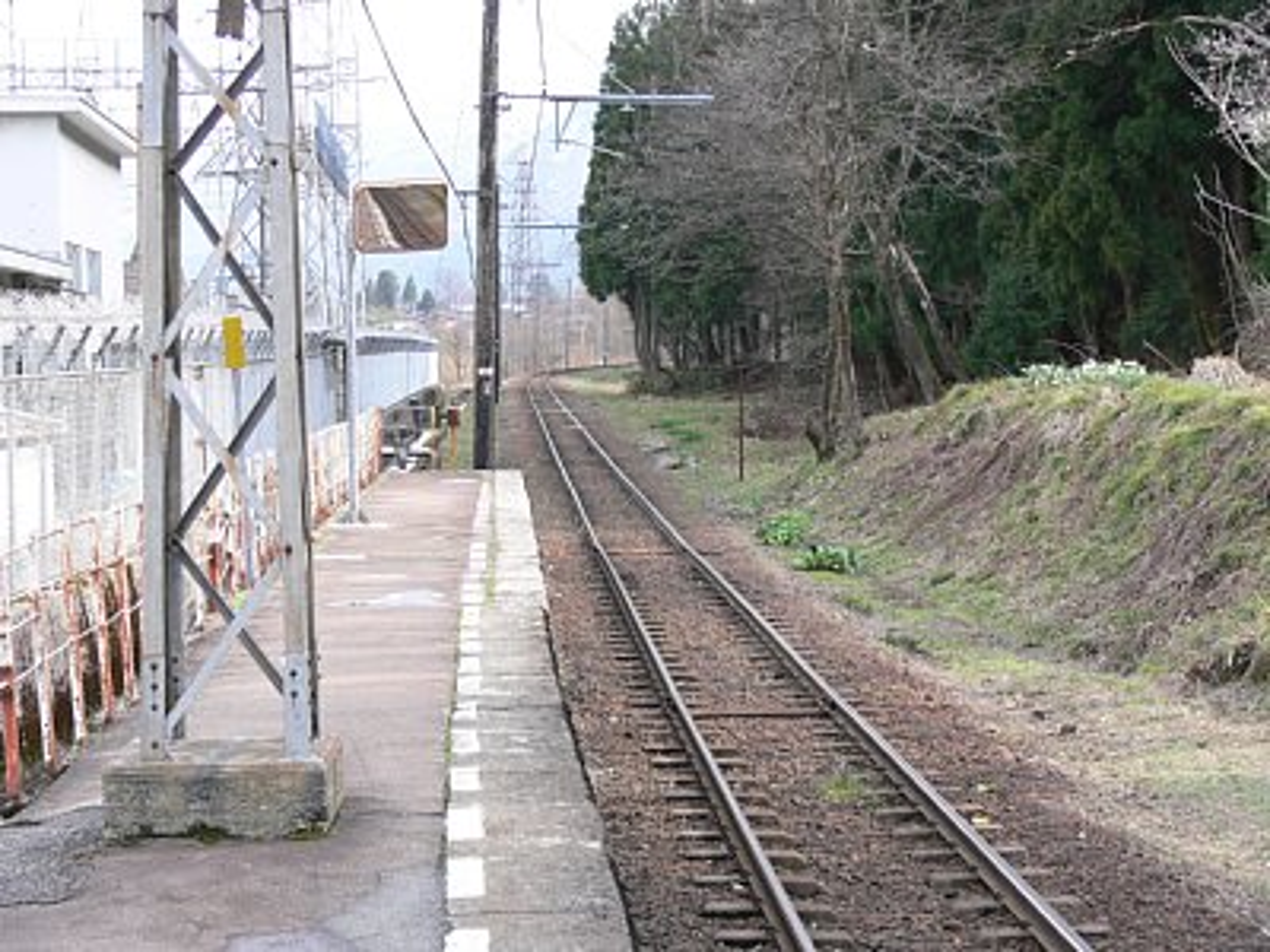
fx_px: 2825
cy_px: 476
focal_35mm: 77
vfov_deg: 19.1
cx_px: 635
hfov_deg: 25.3
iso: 80
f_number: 4
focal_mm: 16.2
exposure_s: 1/80
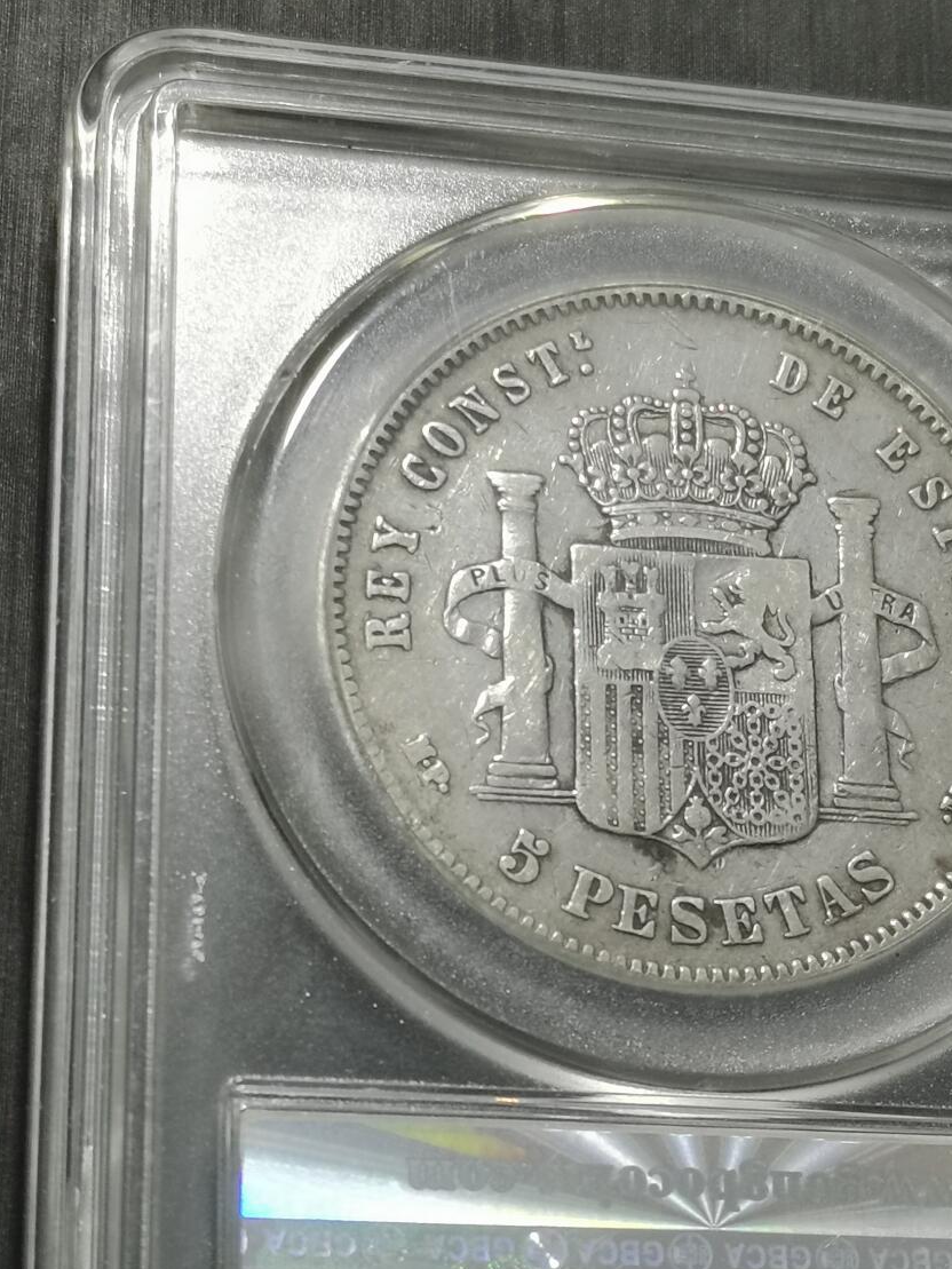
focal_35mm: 99
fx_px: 3630
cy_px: 748
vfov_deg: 19.8
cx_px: 637
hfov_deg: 14.9
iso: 80
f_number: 1.8
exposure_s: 1/90
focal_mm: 5.58
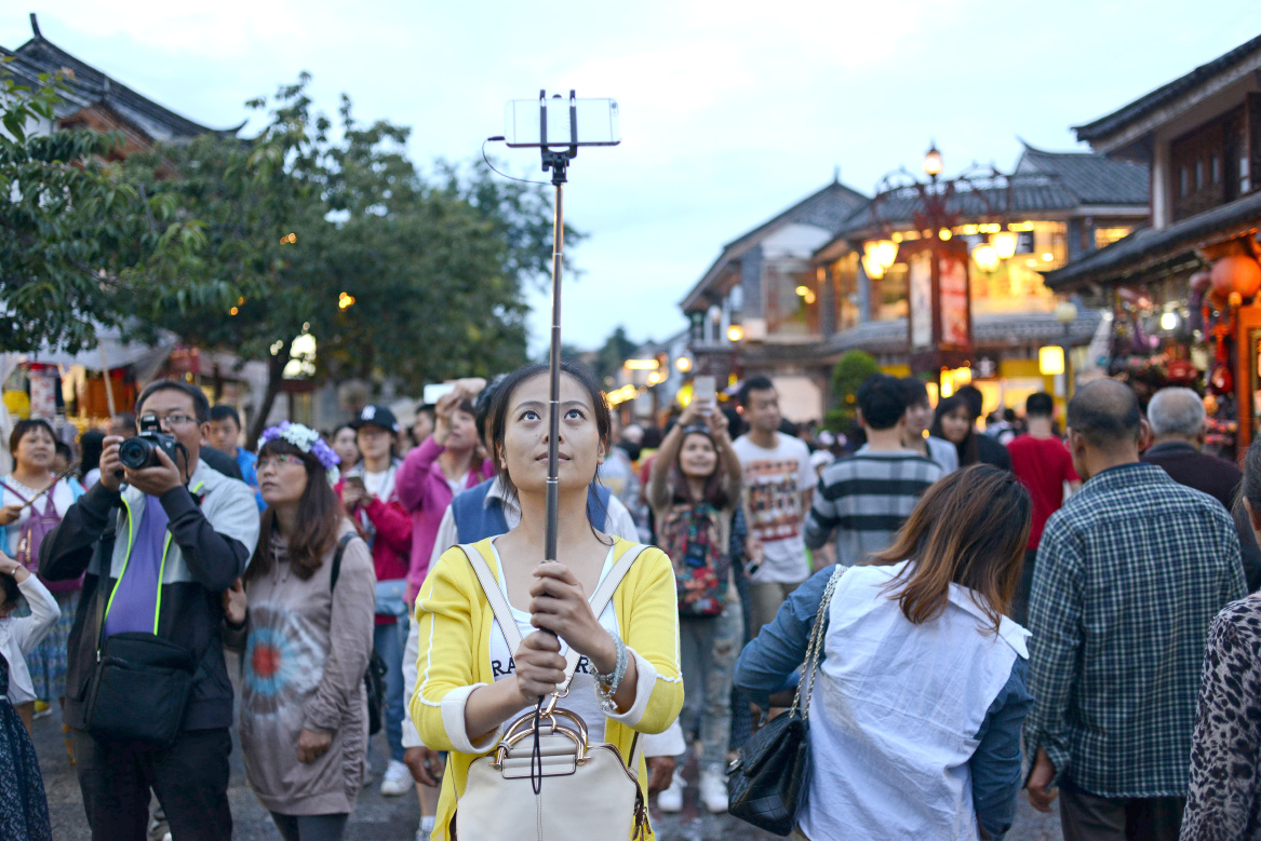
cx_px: 619
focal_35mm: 36
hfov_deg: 53.1
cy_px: 424
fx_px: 1261
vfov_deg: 36.9
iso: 800
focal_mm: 35
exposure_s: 1/160
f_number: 2.8
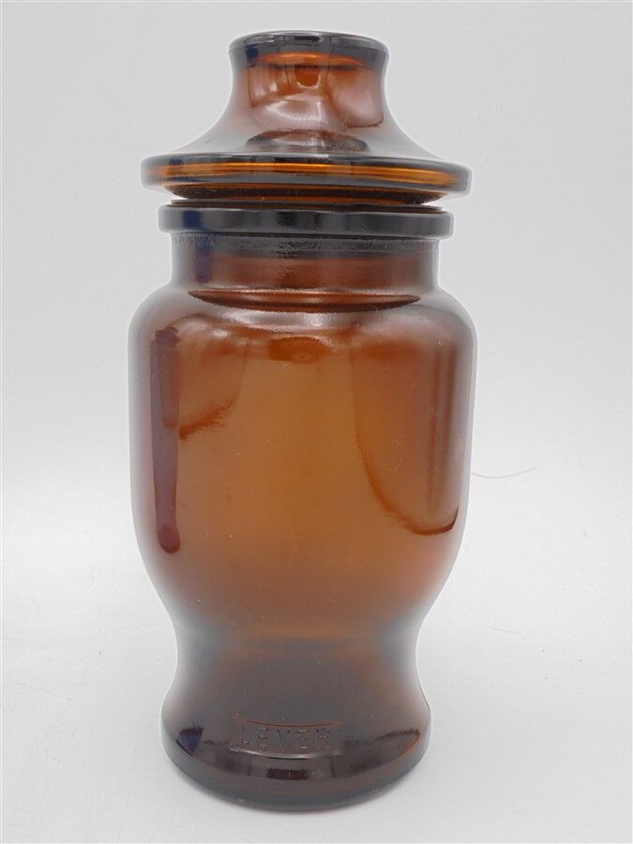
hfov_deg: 37.7
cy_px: 422
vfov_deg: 49.0
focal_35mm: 38
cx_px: 316
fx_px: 927
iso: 100
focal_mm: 6.9
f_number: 4.2
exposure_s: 1/100
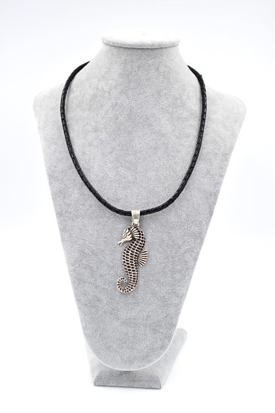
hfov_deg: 23.8
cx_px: 138
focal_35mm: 57
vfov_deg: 35.0
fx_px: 653
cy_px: 206
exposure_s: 1/160
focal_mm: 38
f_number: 6.3
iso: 100
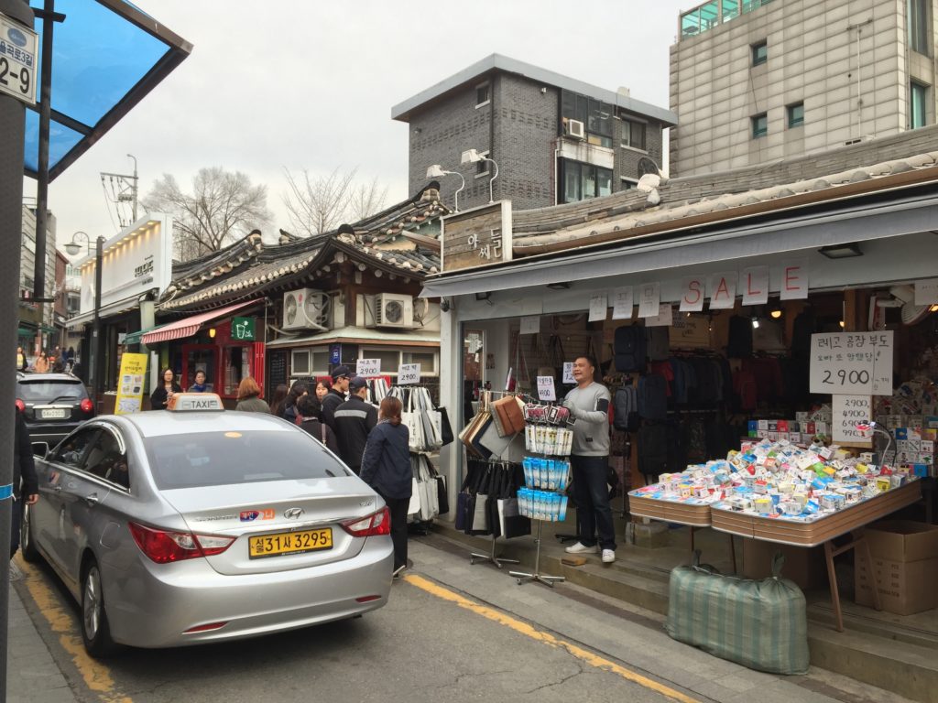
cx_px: 469
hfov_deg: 61.7
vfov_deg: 48.2
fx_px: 786
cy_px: 352
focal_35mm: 29
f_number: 2.2
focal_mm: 4.15
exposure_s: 1/694
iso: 32
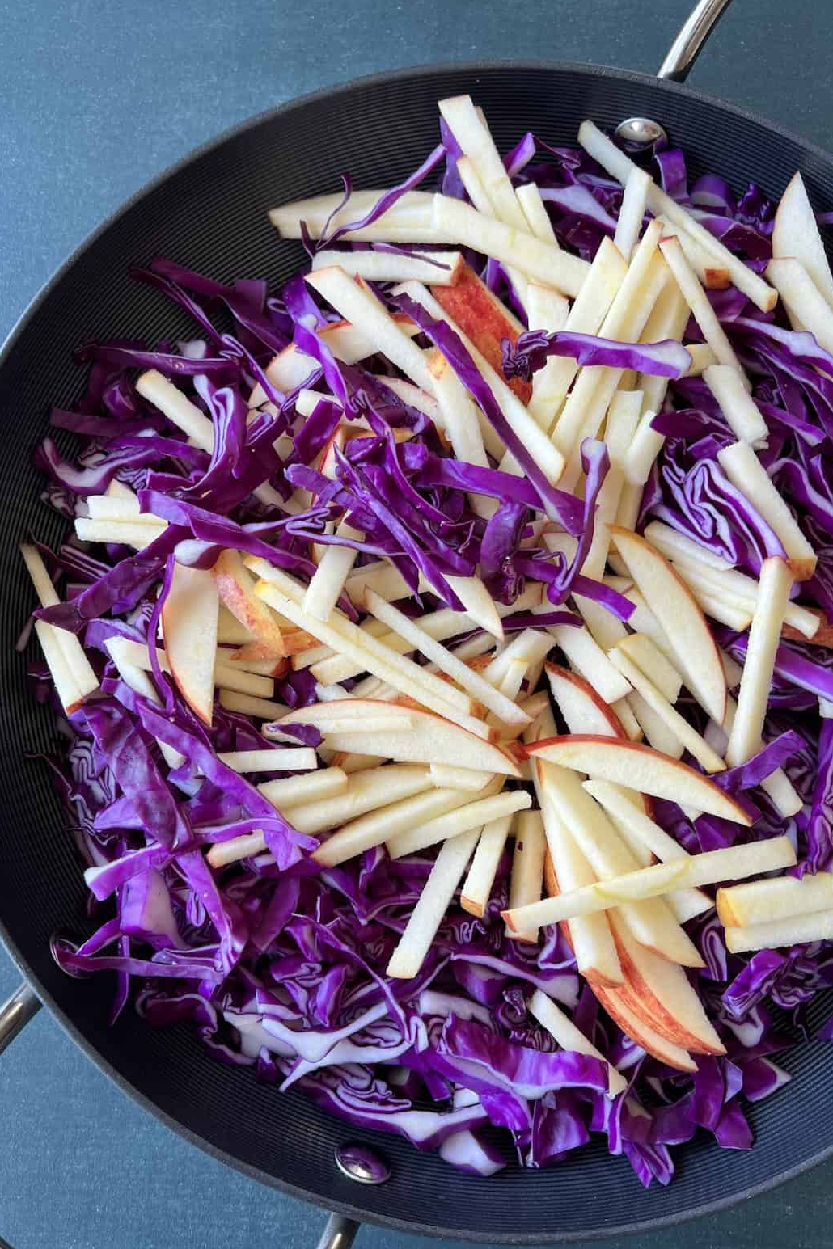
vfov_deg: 65.5
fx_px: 972
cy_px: 630
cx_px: 391
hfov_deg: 46.4
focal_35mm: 28
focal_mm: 5.7
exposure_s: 1/121
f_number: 1.5
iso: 50
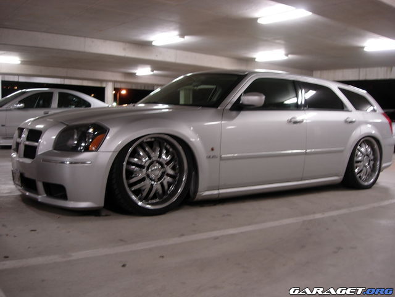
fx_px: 434
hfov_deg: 49.0
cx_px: 198
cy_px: 148
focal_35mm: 38
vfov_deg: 37.7
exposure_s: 1/4.8
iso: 64
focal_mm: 7.8
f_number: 2.8
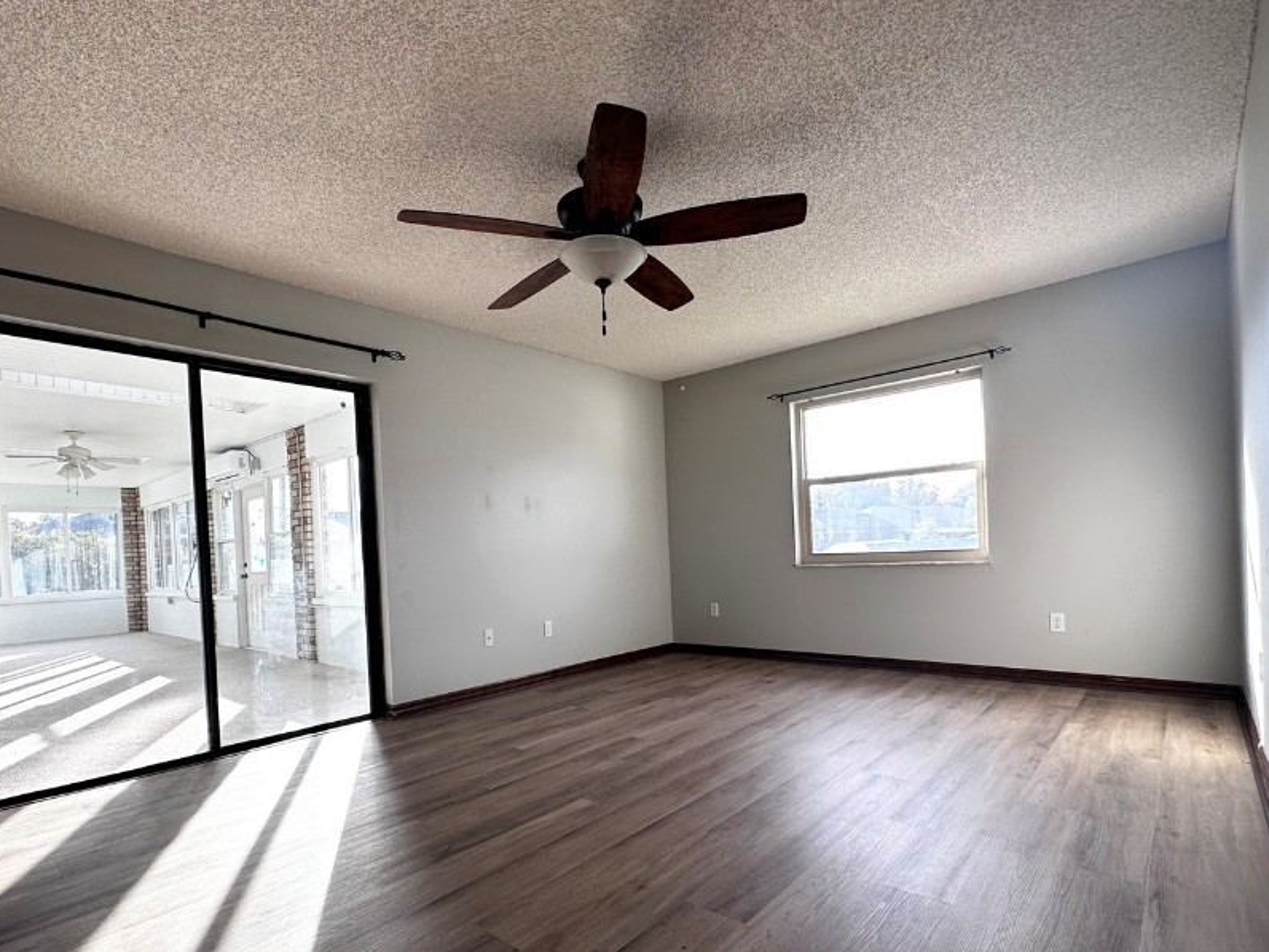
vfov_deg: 71.0
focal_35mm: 18
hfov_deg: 87.7
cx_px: 601
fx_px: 660
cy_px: 560
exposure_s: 1/109
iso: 40
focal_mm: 2.22
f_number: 2.2
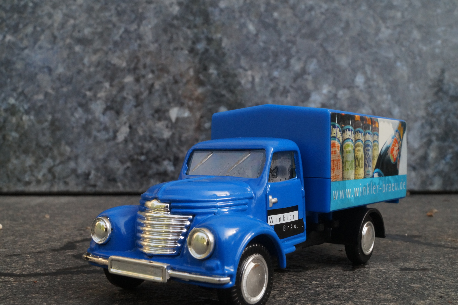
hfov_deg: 43.6
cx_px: 229
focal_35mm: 45
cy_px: 152
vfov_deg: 29.8
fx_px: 572
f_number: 22
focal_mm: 30
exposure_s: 1/60
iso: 1000
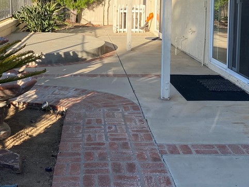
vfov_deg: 26.0
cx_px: 91
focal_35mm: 55
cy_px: 31
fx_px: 396
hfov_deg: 34.7
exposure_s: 1/905
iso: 32
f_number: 1.8
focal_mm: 4.25
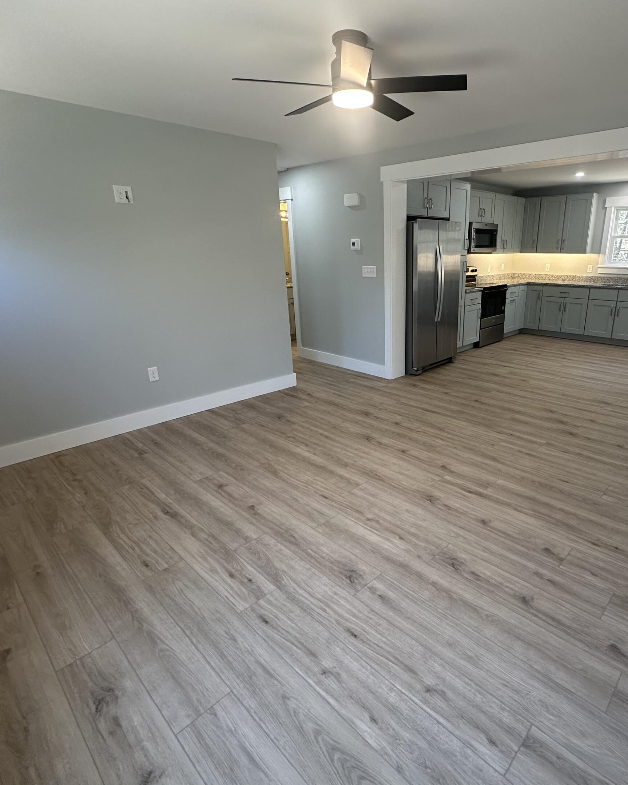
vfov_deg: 83.3
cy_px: 388
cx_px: 391
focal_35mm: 19
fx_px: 441
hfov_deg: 69.8
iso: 200
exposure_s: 1/120
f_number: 2.2
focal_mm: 2.22
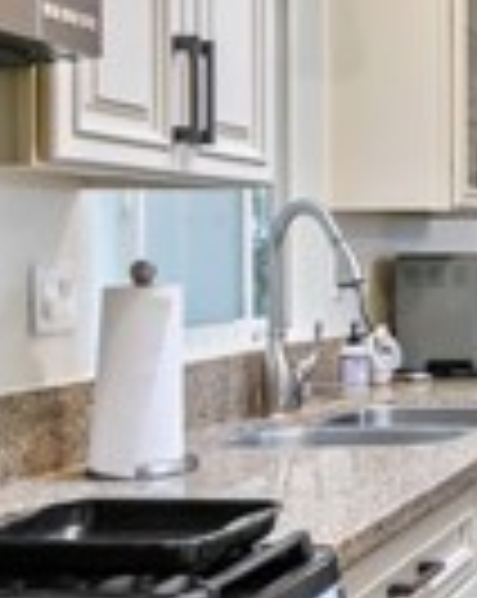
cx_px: 842
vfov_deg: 27.9
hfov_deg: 18.1
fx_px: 1203
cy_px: 290
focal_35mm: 68
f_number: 5.6
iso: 200
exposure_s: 1/30
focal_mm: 10
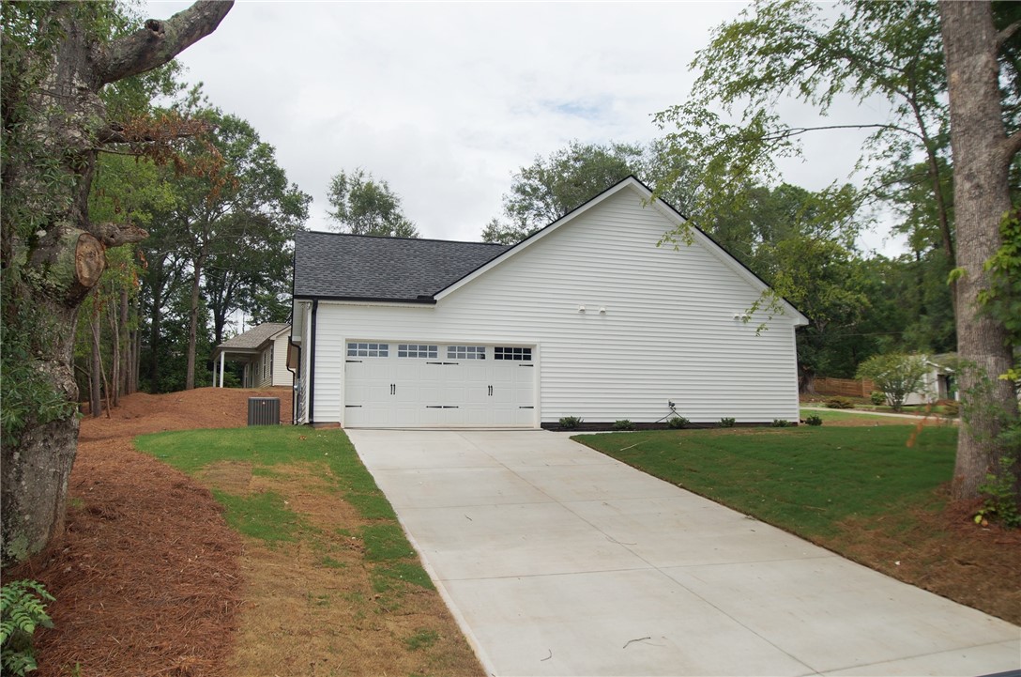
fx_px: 722
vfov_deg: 50.2
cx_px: 510
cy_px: 338
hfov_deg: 70.5
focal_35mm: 26
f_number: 8
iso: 100
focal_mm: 17
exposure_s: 1/400
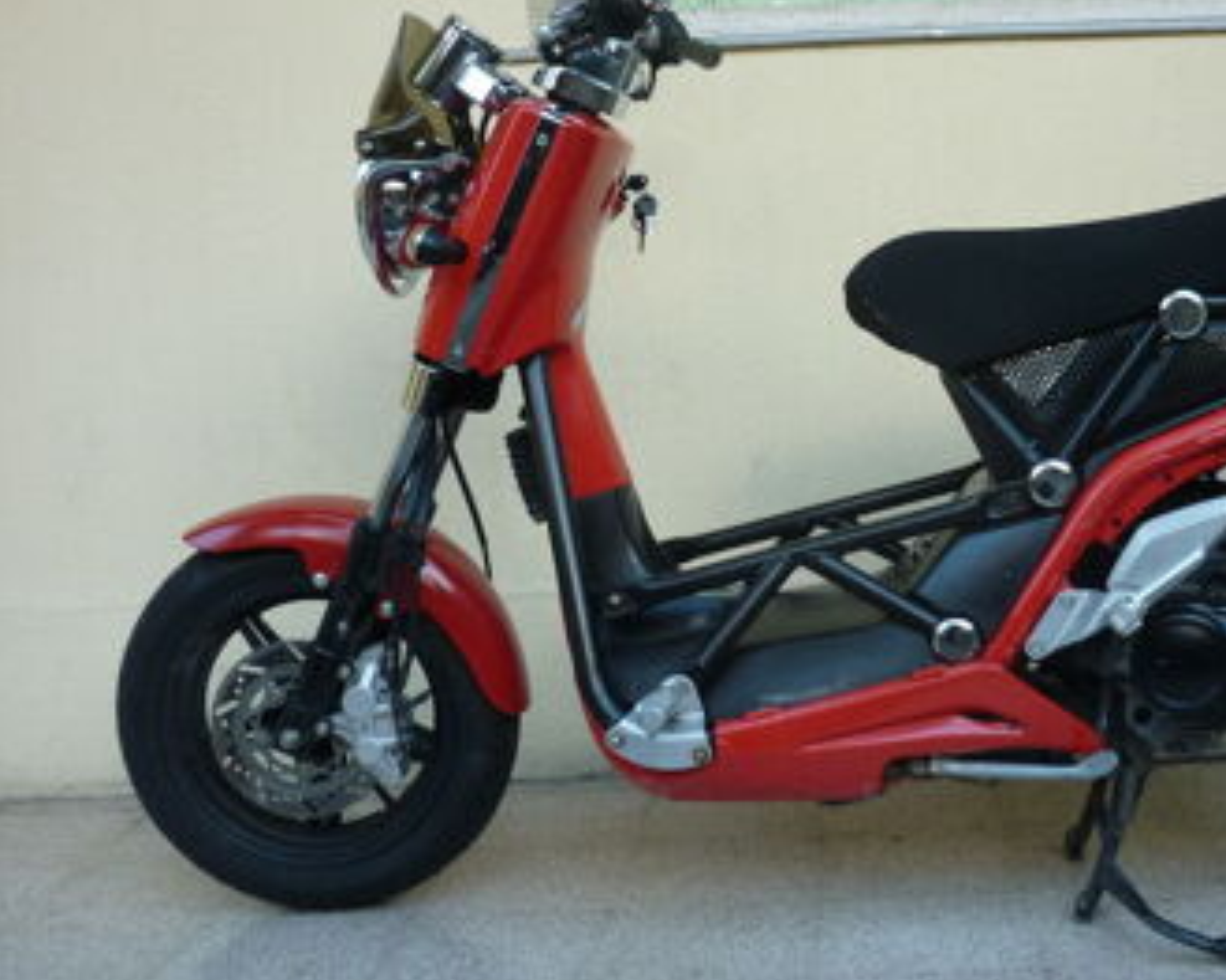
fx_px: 1705
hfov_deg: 38.8
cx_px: 883
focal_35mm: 47
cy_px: 429
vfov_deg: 32.0
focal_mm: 5.5
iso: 80
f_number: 2.8
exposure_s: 1/60
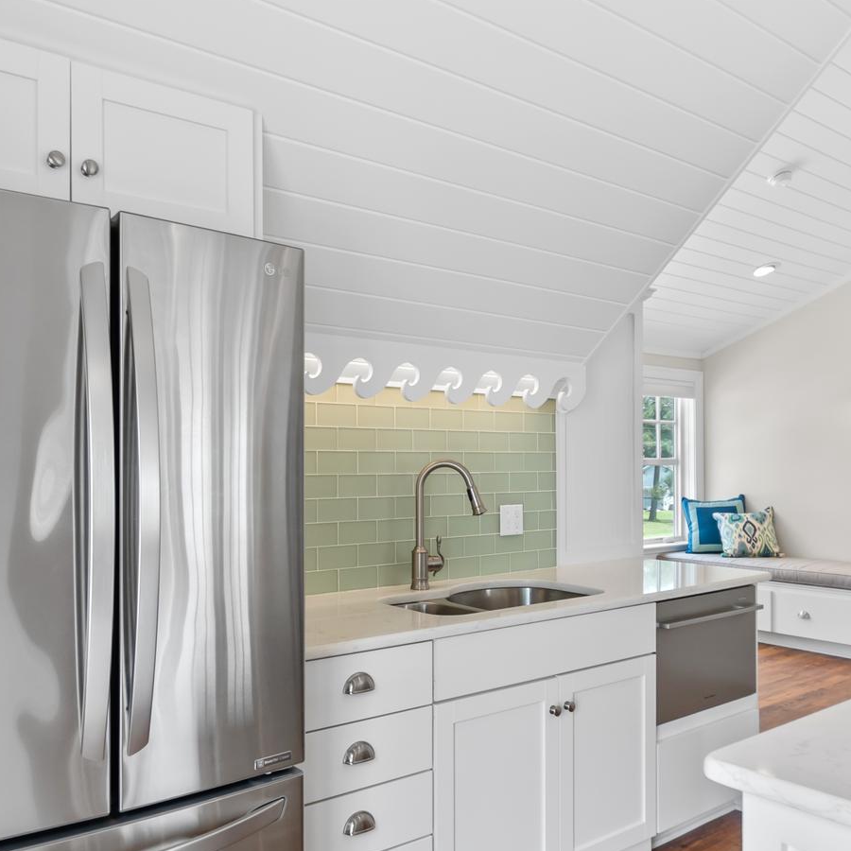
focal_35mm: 29
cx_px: 443
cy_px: 472
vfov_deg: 55.5
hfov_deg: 55.6
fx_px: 807
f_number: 4
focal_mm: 10
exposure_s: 1/100
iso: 200
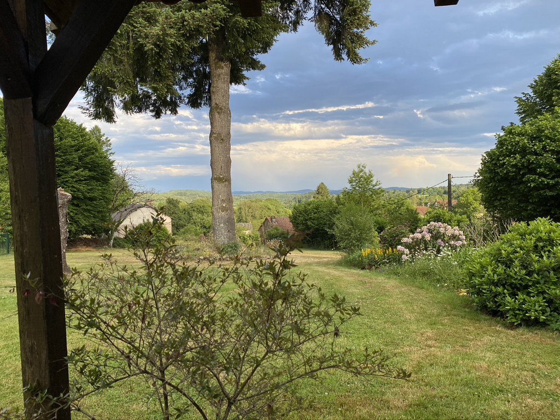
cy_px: 210
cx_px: 280
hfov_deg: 67.3
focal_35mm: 26
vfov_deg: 53.1
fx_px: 421
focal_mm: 4.25
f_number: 1.8
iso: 32
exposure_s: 1/1272
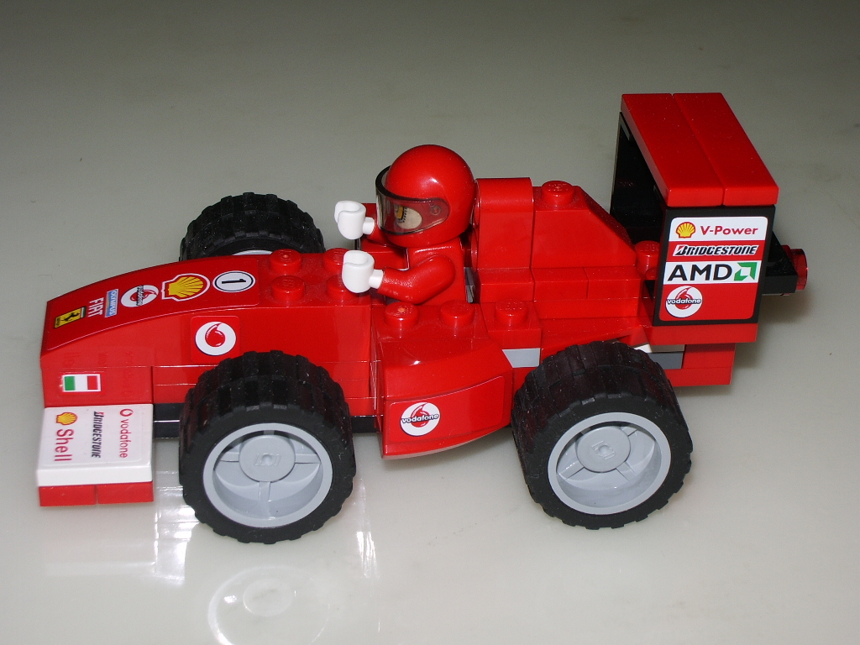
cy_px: 322
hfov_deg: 26.3
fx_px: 1838
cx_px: 430
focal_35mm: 74
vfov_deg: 19.9
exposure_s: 1/50
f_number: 6.2
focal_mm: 12.2
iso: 50
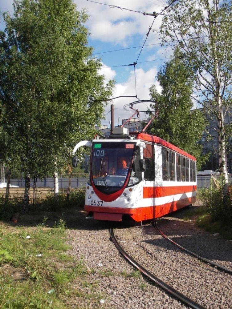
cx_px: 116
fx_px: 340
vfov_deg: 49.0
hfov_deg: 37.7
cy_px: 154
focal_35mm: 38
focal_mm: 6.3
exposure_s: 1/125
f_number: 6.6
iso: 50
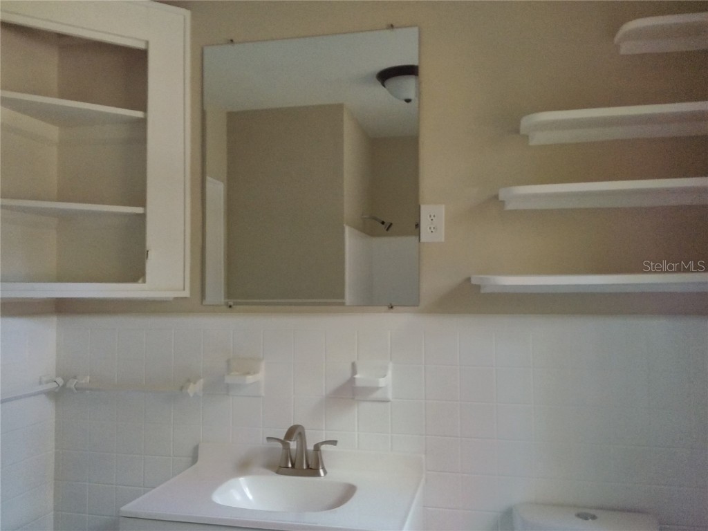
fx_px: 573
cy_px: 266
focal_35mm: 28
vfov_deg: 49.7
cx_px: 354
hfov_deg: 63.4
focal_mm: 3.69
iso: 338
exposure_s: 1/30
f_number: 2.65
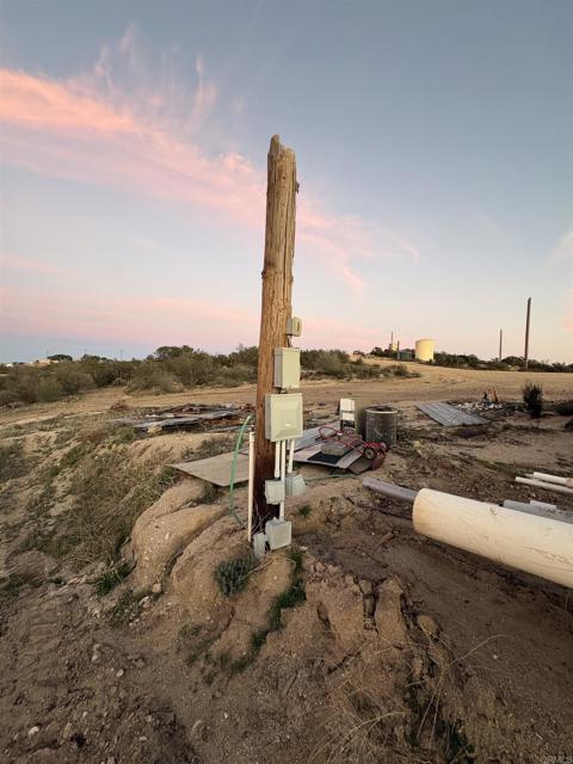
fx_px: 309
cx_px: 286
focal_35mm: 14
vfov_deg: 102.1
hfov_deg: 85.7
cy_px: 382
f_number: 2.2
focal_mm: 2.22
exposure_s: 1/64
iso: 250
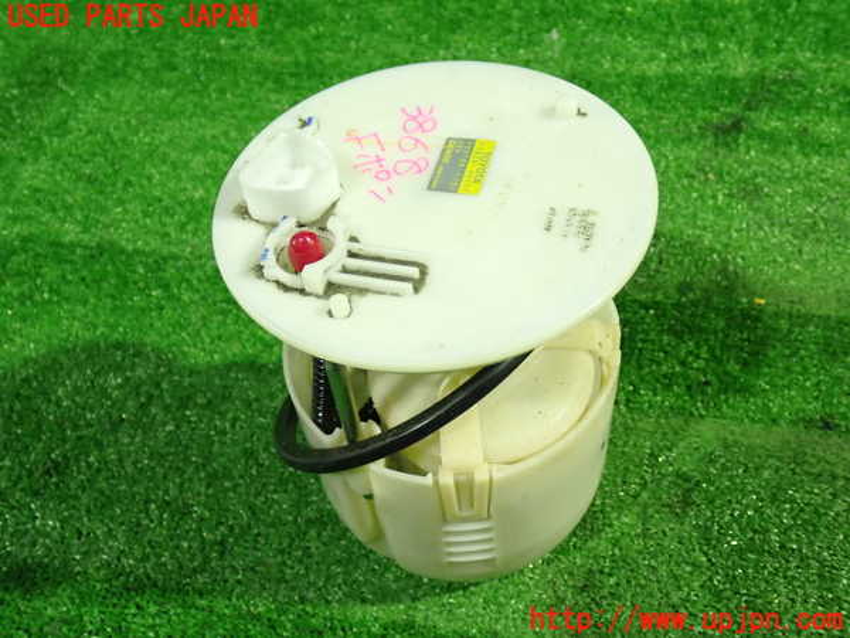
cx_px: 425
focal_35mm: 36
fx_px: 884
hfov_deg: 51.4
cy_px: 319
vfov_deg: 39.7
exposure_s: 1/40
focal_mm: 6.37
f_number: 2.5
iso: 640
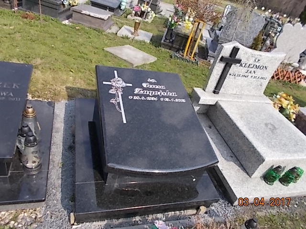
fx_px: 230
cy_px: 114
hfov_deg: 67.3
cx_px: 153
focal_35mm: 26
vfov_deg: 53.1
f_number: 8
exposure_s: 1/125
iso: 80
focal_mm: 4.6
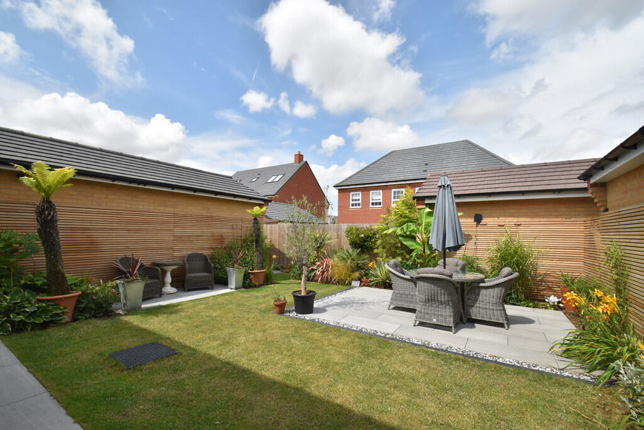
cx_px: 322
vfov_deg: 77.3
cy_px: 215
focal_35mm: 15
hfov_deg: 100.4
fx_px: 268
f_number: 8
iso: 100
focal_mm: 10
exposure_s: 1/250
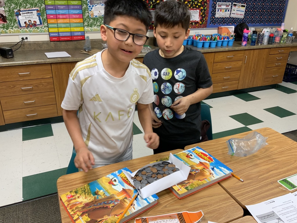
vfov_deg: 48.2
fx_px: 249
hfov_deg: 61.7
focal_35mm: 29
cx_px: 148
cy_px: 112
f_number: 1.8
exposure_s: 1/60
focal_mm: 3
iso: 125
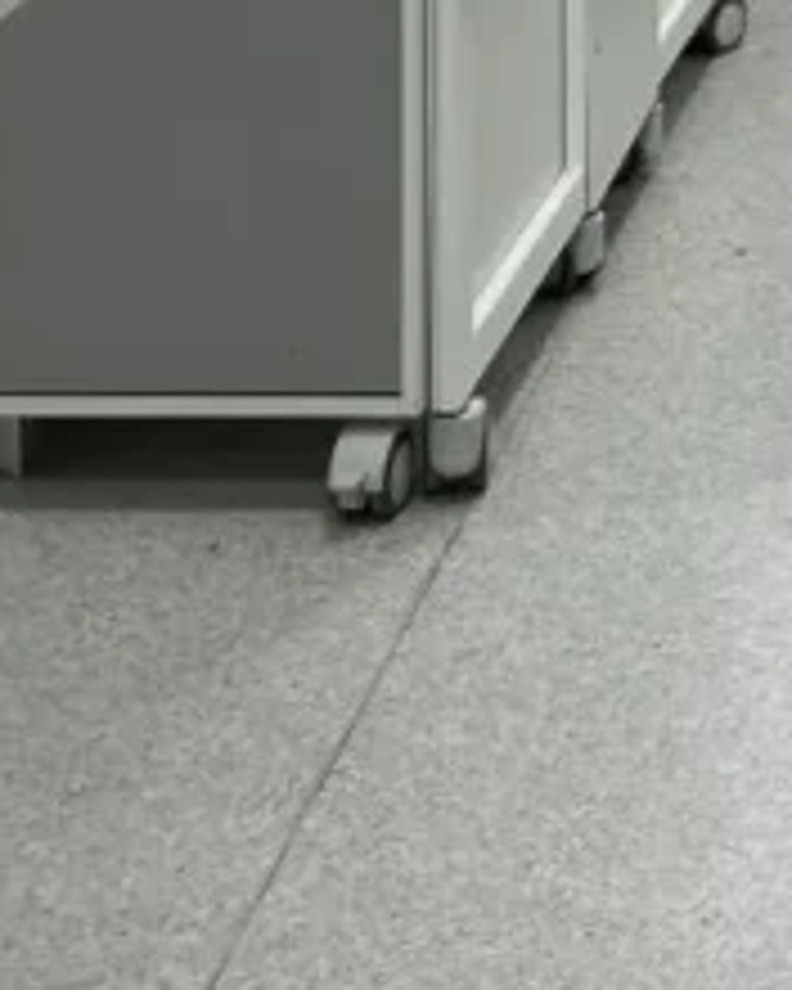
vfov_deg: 14.8
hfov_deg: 11.8
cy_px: -630
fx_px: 3457
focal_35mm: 118
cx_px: 1544
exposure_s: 1/122
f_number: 1.6
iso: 50
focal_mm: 5.1
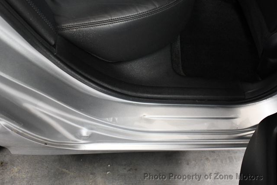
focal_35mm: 36
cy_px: 92
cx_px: 138
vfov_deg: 36.9
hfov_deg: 53.1
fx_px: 277
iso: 3200
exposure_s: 1/100
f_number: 3.5
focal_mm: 18
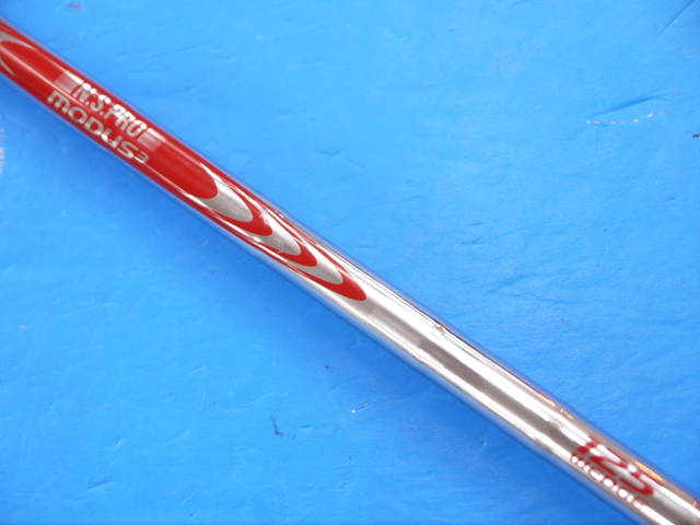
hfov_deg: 23.3
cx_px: 350
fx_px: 1699
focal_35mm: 84
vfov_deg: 17.6
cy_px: 262
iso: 640
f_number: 5.6
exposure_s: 1/80
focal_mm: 42
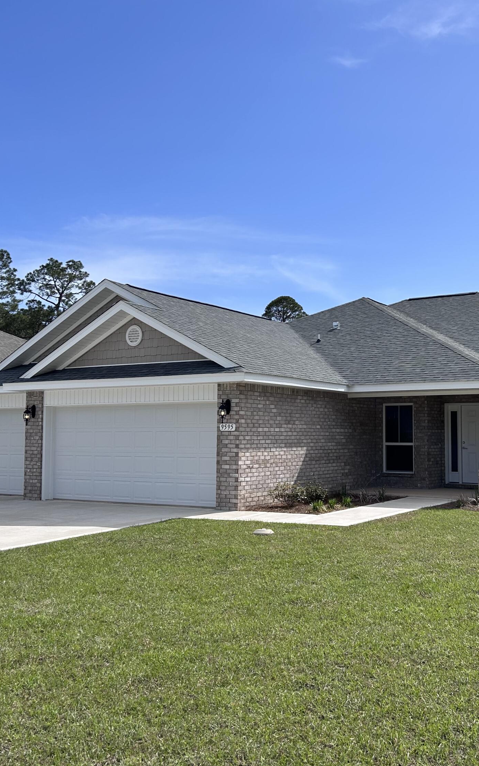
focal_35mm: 37
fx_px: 773
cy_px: 385
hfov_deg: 34.1
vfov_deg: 52.7
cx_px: 320
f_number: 1.5
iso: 50
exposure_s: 1/6211
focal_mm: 5.7
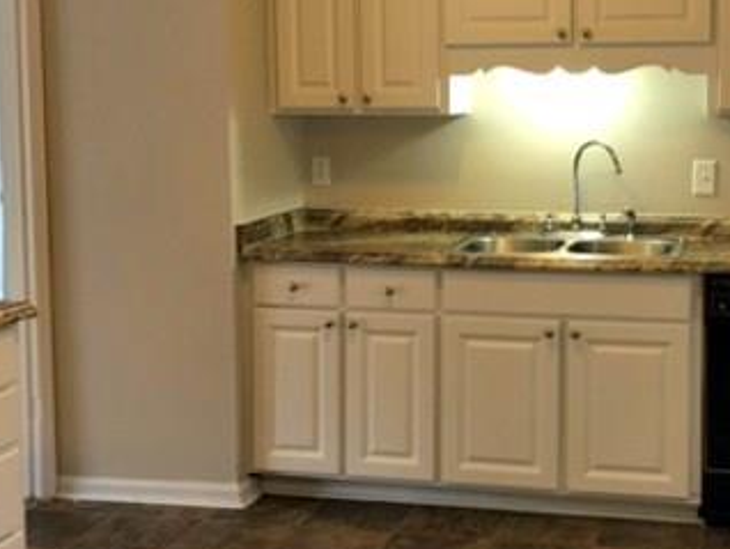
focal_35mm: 58
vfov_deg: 25.2
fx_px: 1224
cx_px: 510
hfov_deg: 32.8
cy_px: 212
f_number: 2.2
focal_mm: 4.15
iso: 50
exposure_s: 1/15
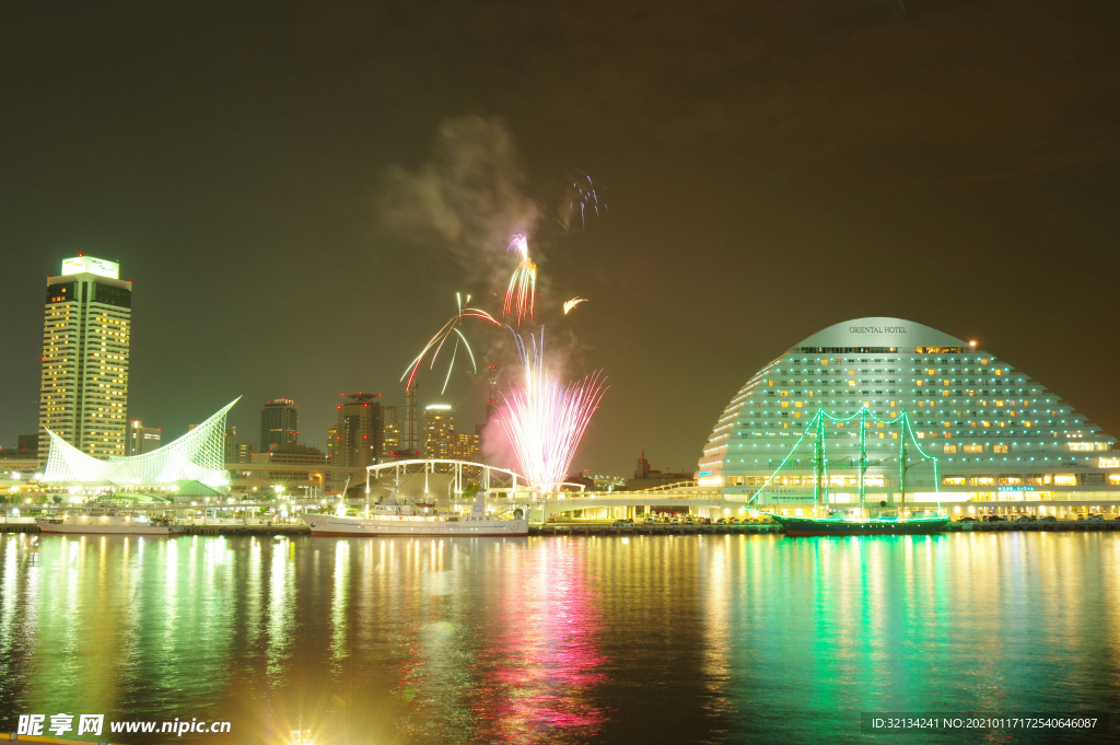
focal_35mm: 33
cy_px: 372
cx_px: 560
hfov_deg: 57.3
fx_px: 1026
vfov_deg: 39.9
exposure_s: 10
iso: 400
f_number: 7.1
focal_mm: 22
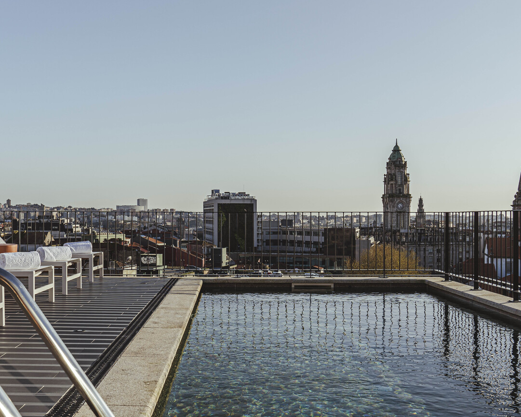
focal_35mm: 40
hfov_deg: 45.4
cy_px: 242
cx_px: 193
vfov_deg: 37.3
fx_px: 617
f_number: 8
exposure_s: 1/100
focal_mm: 24
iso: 100
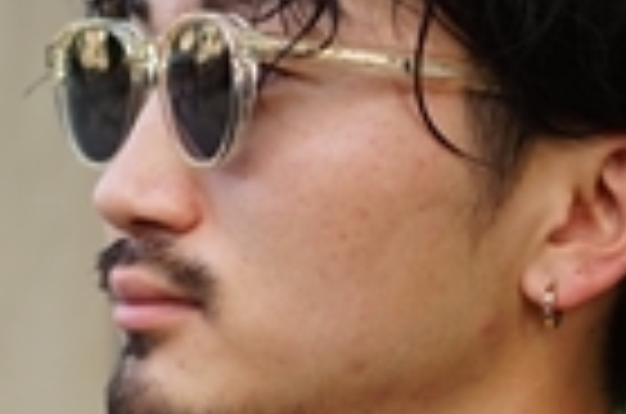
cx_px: 779
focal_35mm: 317
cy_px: 646
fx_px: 5500
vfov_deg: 4.3
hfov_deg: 6.5
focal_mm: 55
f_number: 2
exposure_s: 1/400
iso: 100
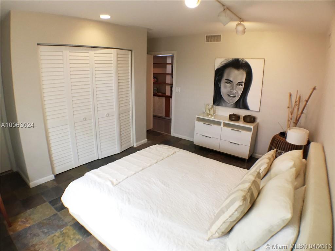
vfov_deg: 48.2
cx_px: 168
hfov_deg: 61.7
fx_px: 281
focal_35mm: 29
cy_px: 126
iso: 40
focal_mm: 4.15
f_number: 2.2
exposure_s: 1/30
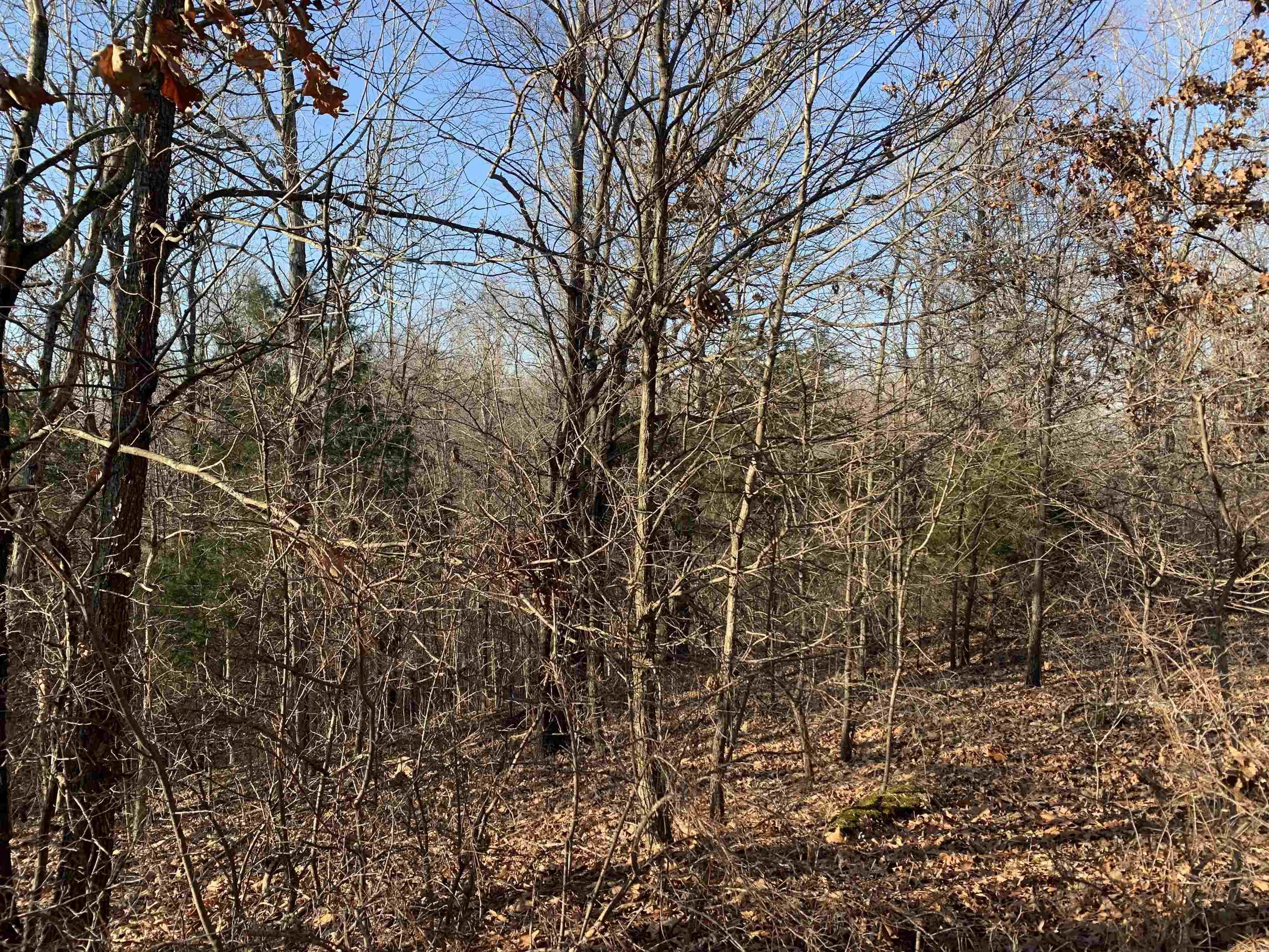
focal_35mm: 26
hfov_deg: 67.3
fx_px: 953
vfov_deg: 53.1
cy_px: 476
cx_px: 634
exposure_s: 1/495
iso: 25
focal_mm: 4.25
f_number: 1.8
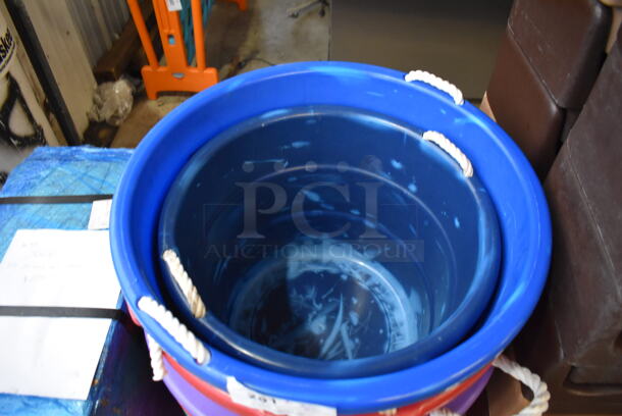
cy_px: 208
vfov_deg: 48.0
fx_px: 467
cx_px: 311
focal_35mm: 27
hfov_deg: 67.3
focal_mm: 18
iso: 2800
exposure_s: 1/125
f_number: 3.5
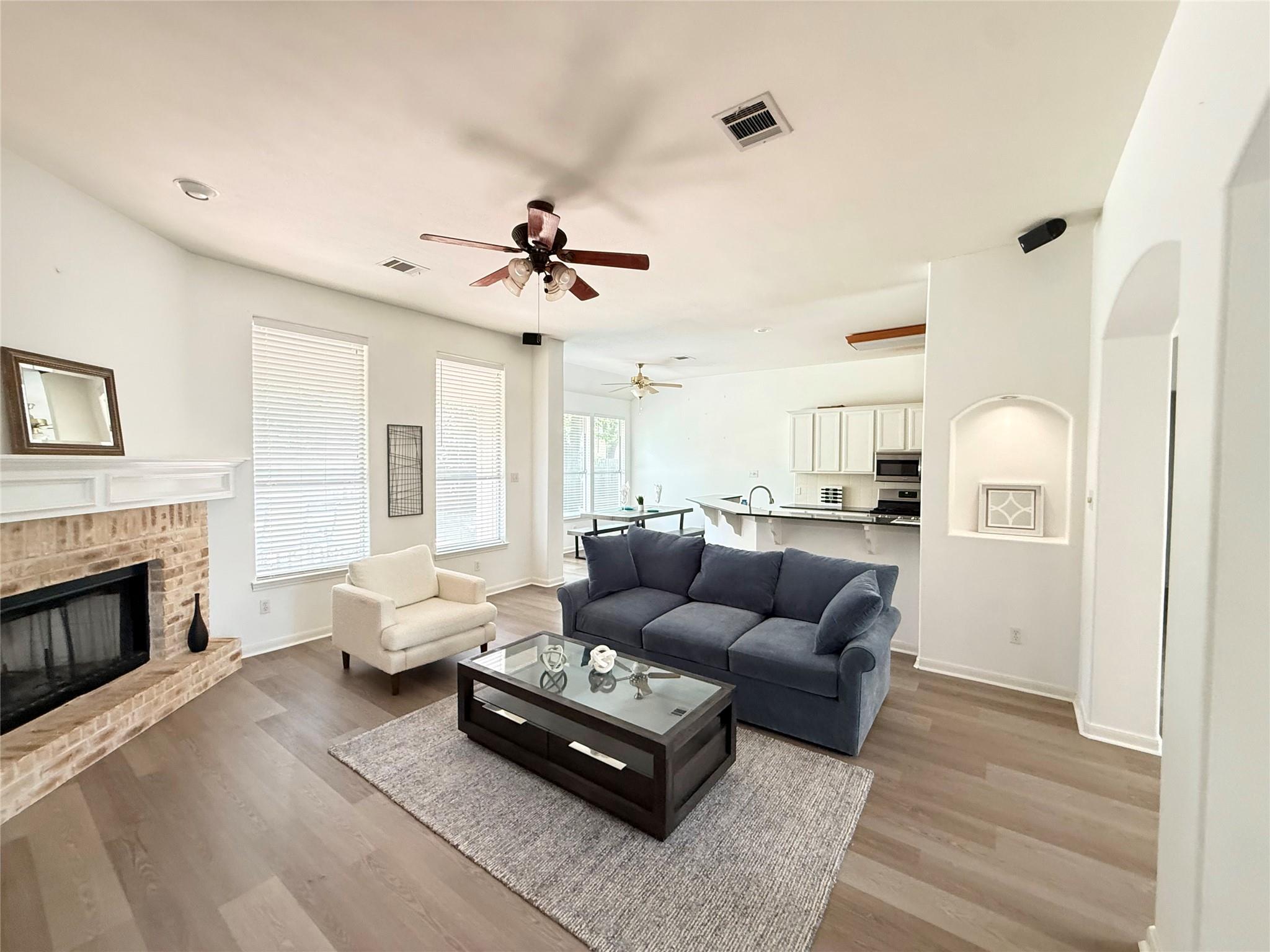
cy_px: 476
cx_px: 635
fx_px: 514
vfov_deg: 85.7
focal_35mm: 14
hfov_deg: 102.1
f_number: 2.2
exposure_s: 1/60
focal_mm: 2.22
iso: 500
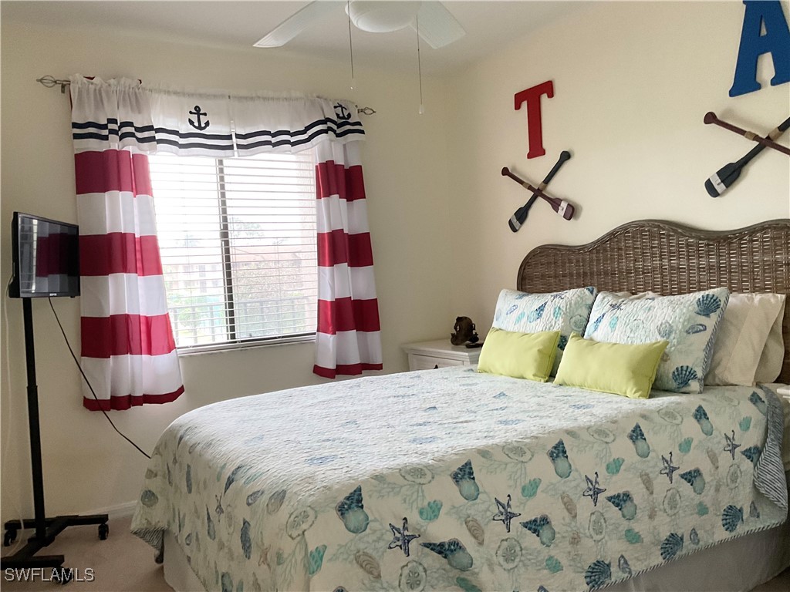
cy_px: 296
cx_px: 395
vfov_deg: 48.2
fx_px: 662
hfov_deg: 61.7
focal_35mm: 29
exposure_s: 1/60
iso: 100
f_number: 1.8
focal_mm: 3
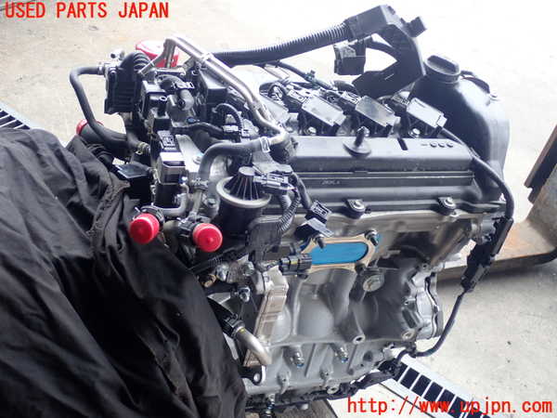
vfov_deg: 33.6
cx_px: 278
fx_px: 692
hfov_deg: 43.9
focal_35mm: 43
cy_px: 209
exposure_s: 1/80
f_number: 2.9
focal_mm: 7.86
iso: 100
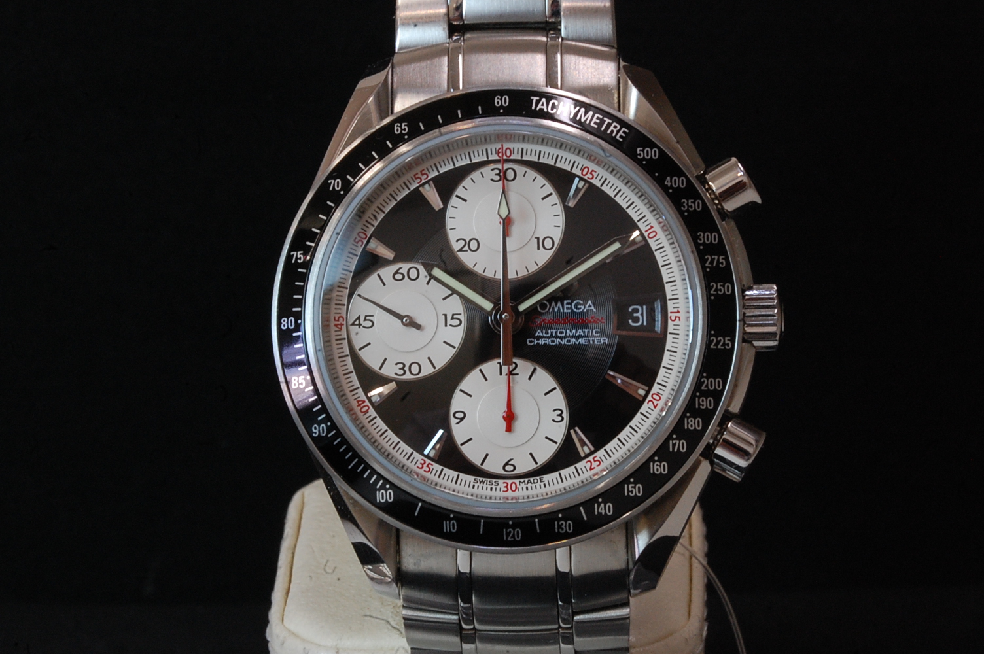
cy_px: 327
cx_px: 492
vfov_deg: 10.1
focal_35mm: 135
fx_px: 3687
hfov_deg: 15.2
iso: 800
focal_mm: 90
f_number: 29
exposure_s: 1/8
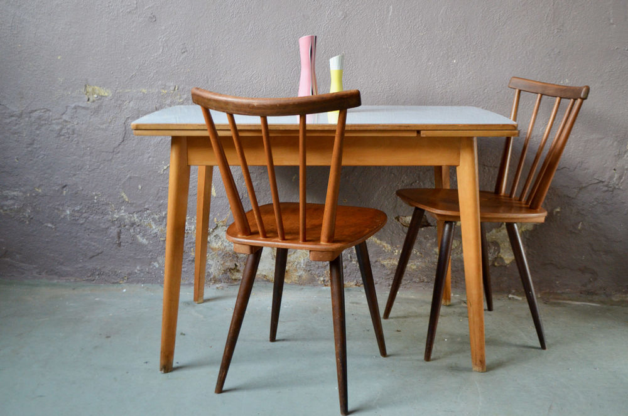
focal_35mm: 42
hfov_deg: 46.5
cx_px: 314
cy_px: 208
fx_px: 731
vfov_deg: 31.8
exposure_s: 1/60
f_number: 4.5
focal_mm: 28
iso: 1250
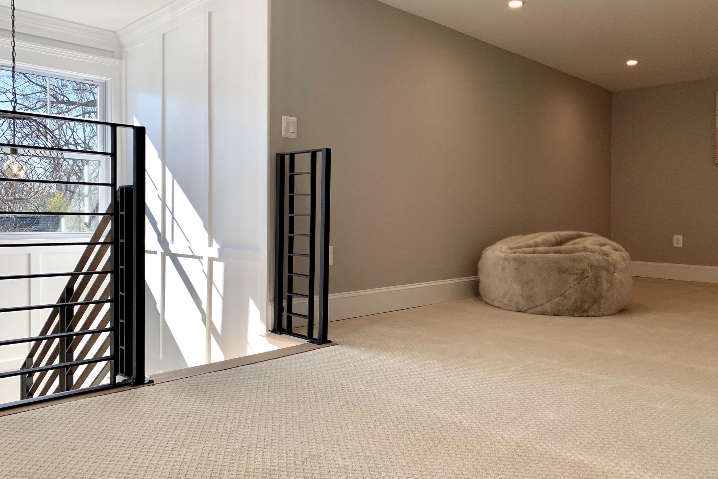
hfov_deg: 65.5
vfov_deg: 46.4
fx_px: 558
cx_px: 351
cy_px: 237
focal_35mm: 28
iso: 25
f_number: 1.8
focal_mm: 4.25
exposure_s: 1/267
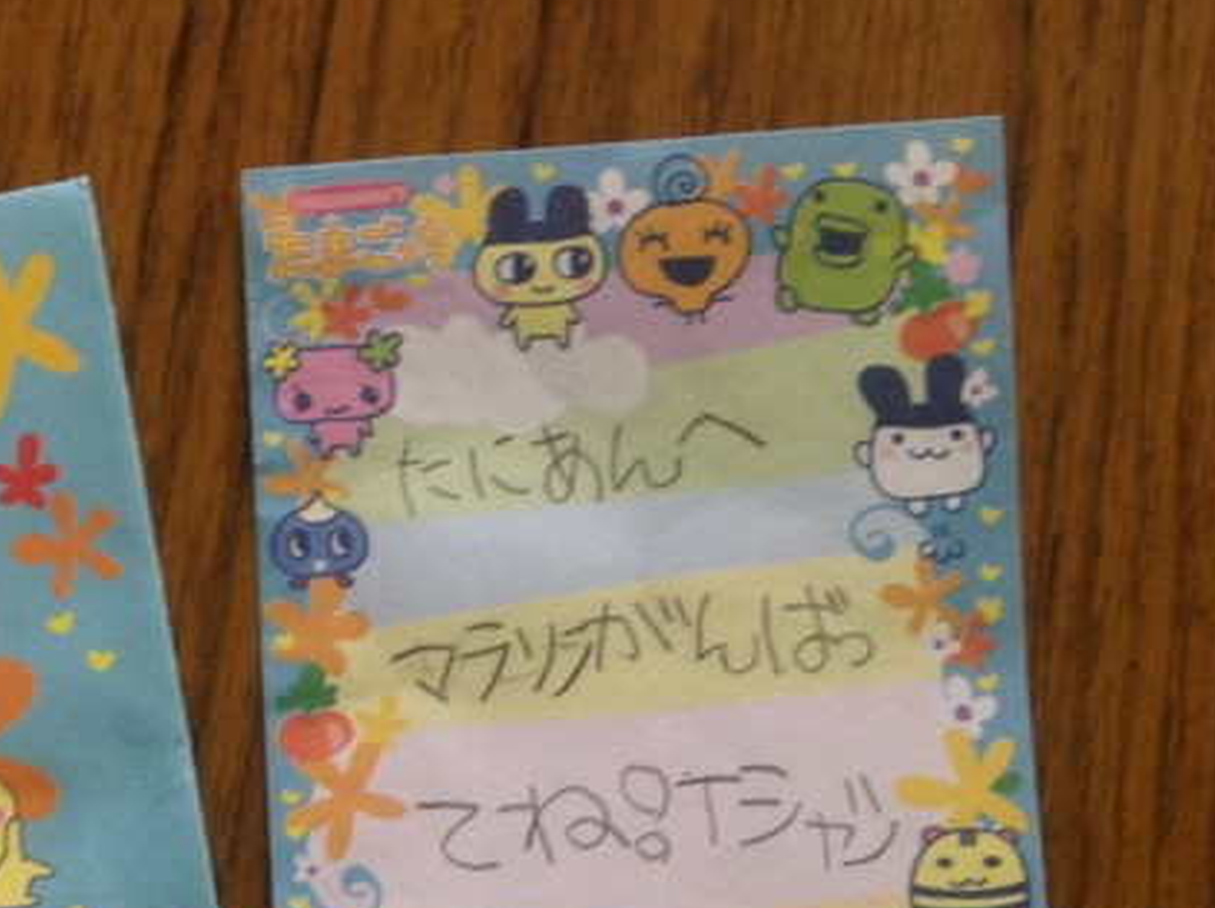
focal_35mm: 63
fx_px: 2208
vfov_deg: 23.1
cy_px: 635
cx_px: 171
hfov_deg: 29.7
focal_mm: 3.3
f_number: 2.4
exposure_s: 1/24
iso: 40
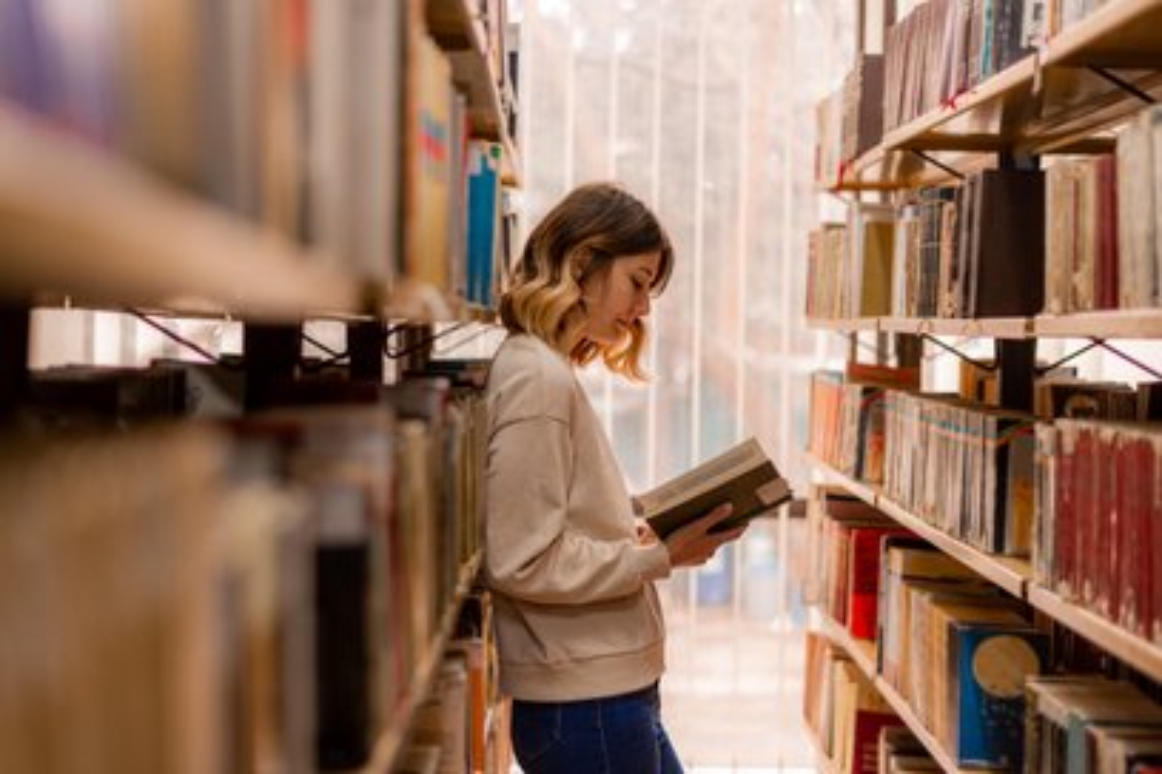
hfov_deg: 39.6
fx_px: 1614
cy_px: 387
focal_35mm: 50
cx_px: 581
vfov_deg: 27.0
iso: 320
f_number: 1.8
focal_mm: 50
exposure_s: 1/125
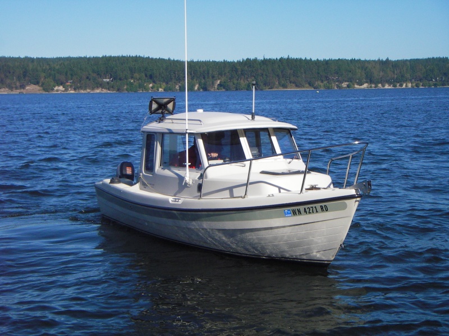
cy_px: 168
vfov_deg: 23.3
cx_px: 224
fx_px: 817
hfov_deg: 30.7
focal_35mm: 63
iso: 64
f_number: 7.4
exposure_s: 1/320
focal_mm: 10.5
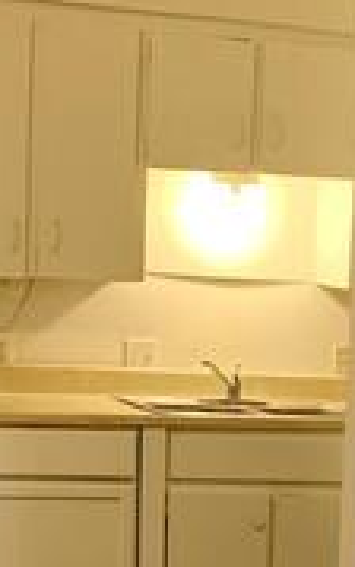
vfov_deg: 16.1
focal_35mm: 123
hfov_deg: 10.4
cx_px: 456
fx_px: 1902
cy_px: 722
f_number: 1.8
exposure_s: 1/60
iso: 320
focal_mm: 4.25
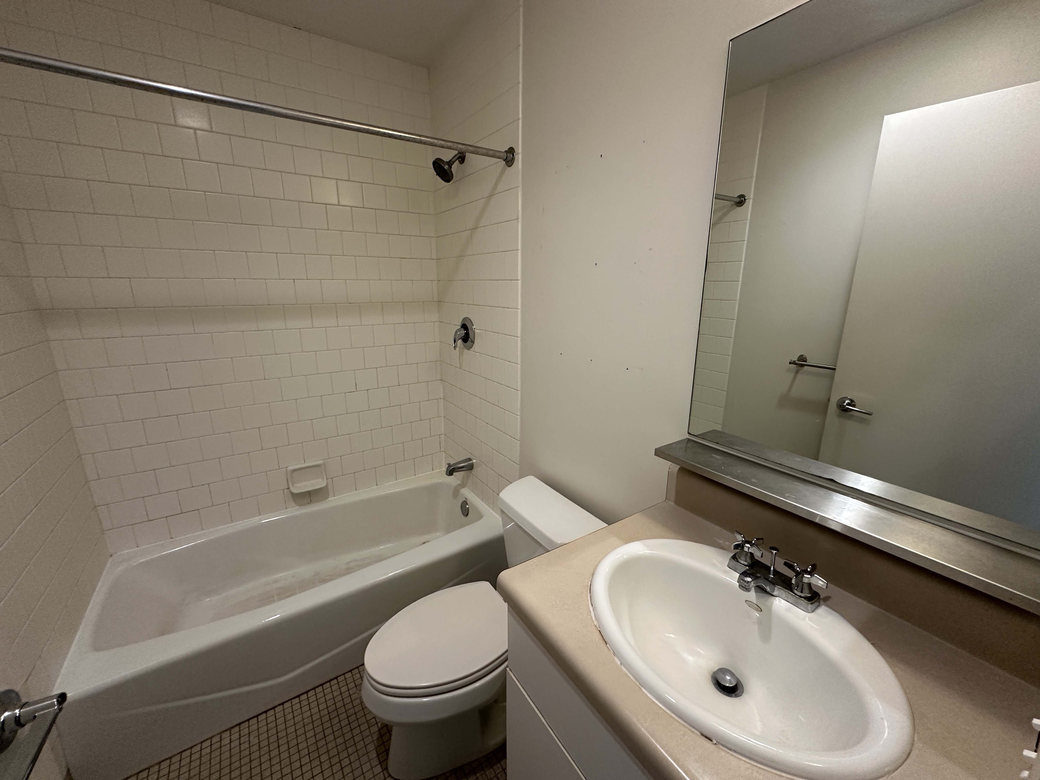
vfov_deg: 85.7
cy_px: 390
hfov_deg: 102.1
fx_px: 421
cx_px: 520
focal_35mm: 14
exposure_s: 1/60
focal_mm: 2.22
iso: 200
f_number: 2.2
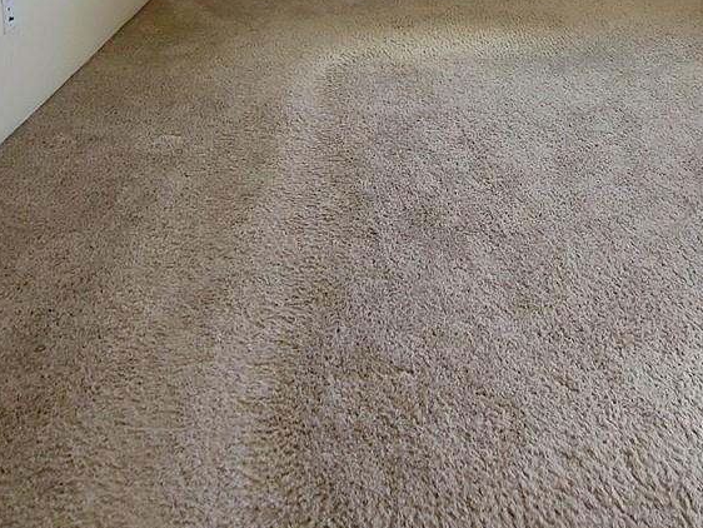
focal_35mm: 37
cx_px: 414
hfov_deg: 49.9
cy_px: -164
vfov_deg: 30.3
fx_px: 752
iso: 100
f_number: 2.2
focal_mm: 2.2
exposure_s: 1/119
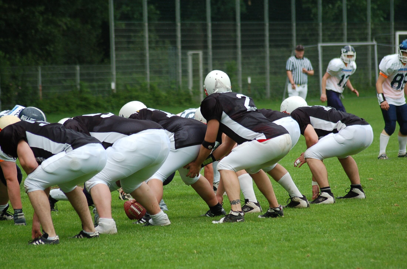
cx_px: 204
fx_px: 2539
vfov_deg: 6.1
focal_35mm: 225
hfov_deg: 9.2
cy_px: 134
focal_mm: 150
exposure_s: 1/1000
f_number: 4.5
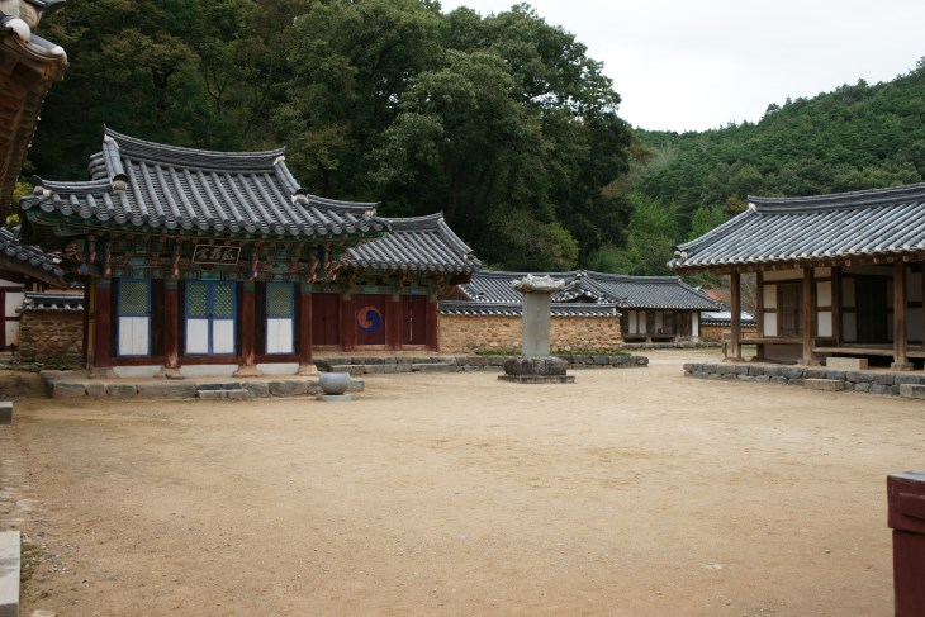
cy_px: 308
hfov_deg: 61.9
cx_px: 462
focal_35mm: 30
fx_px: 771
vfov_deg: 43.6
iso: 200
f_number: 8
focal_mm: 30
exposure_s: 1/80
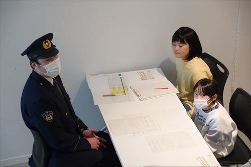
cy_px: 84
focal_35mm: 120
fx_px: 836
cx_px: 126
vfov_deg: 11.4
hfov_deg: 17.1
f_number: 5.6
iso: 3200
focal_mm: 80
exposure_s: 1/125
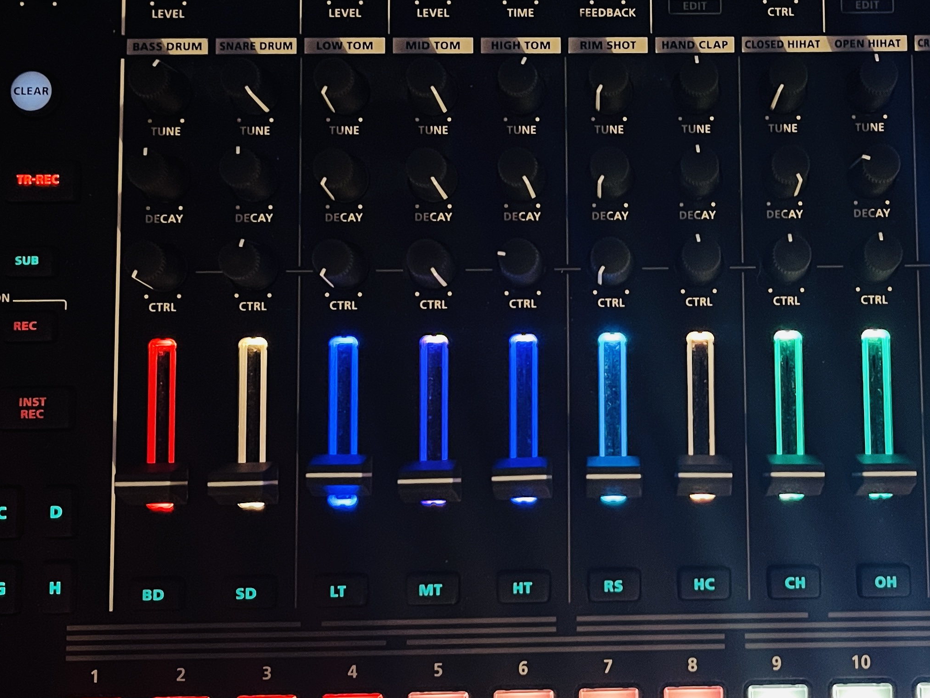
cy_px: 343
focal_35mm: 52
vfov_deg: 28.0
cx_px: 678
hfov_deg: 36.1
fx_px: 1397
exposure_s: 1/29
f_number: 1.6
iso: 800
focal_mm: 5.1
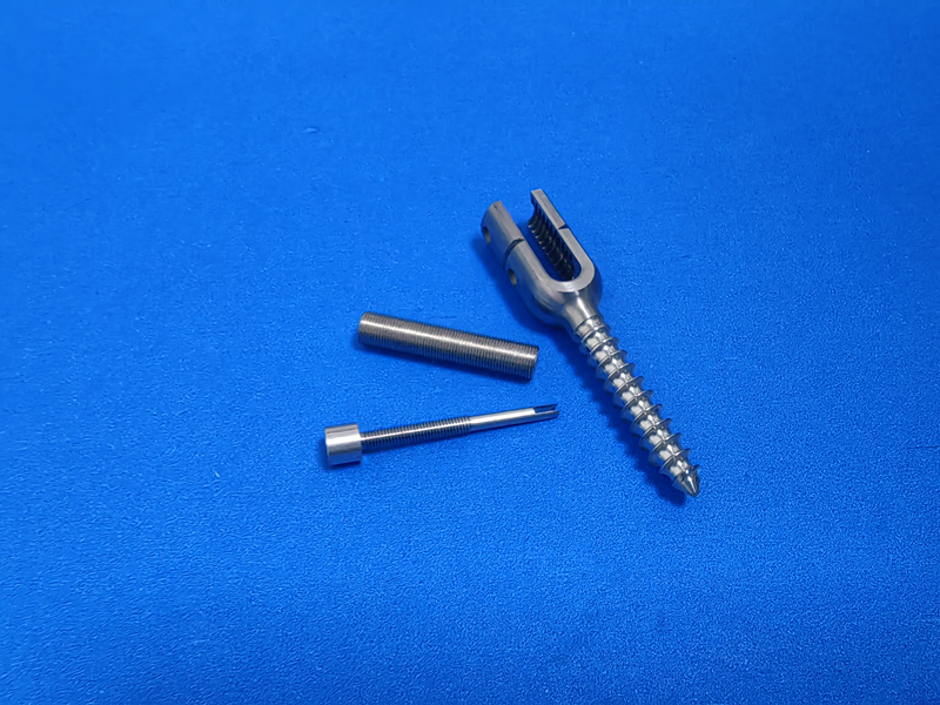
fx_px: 733
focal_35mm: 27
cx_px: 470
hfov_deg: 65.3
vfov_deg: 51.4
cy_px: 352
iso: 320
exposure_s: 1/33.3
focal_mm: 1.76
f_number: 2.2
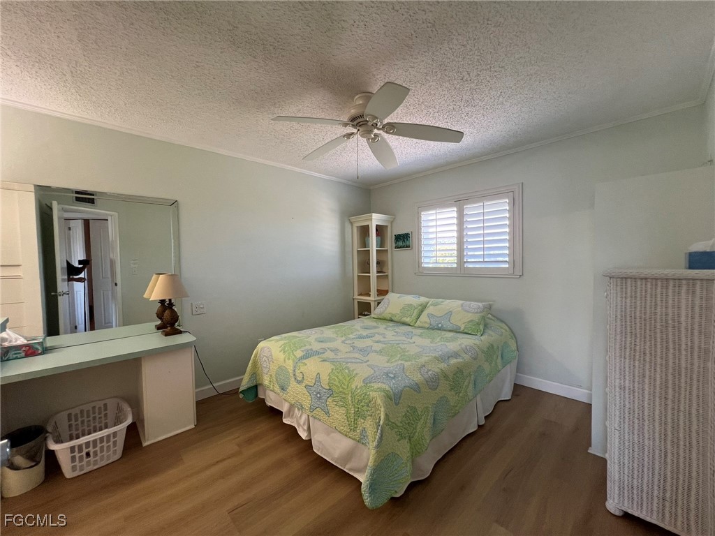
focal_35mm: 13
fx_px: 269
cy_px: 268
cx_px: 358
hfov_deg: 106.2
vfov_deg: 89.9
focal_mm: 1.57
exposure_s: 1/120
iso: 160
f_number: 1.8
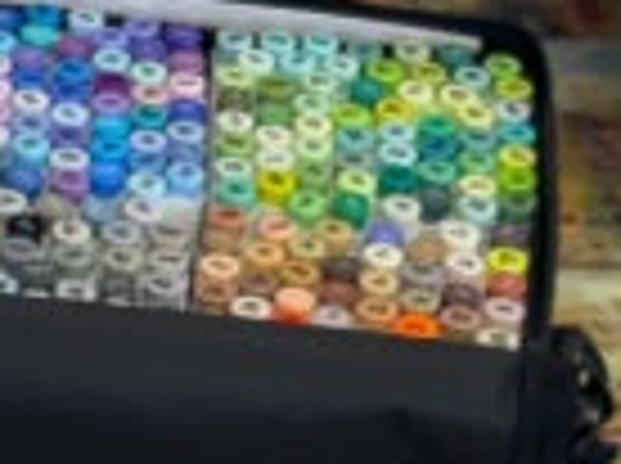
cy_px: 1180
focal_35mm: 193
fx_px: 3456
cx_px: -50
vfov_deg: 7.1
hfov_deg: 10.2
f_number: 1.5
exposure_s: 1/100
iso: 80
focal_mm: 5.7
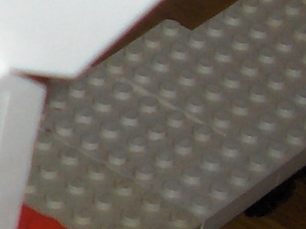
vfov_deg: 5.6
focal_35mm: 263
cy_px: 96
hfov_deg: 6.8
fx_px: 2324
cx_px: -632
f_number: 2.6
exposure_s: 1/60
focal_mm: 5.8
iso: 100
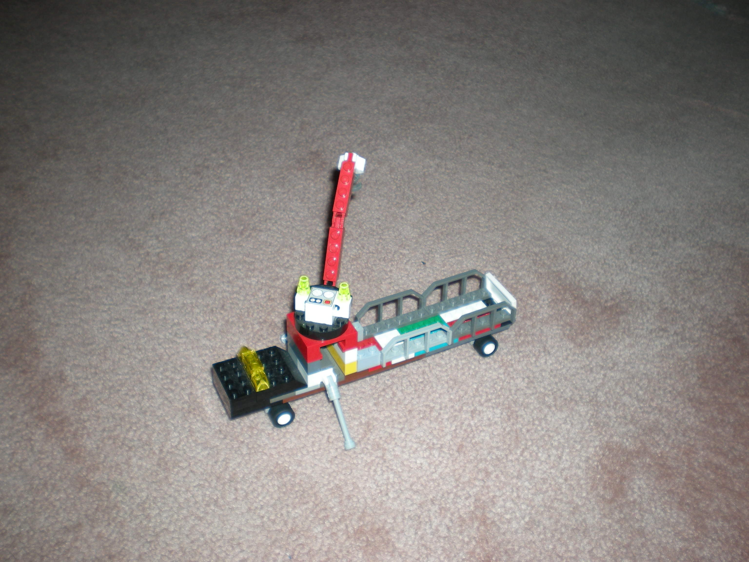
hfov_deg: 49.0
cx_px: 374
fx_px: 822
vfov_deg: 37.7
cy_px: 281
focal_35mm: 38
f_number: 3.1
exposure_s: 1/60
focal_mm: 6.3
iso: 64
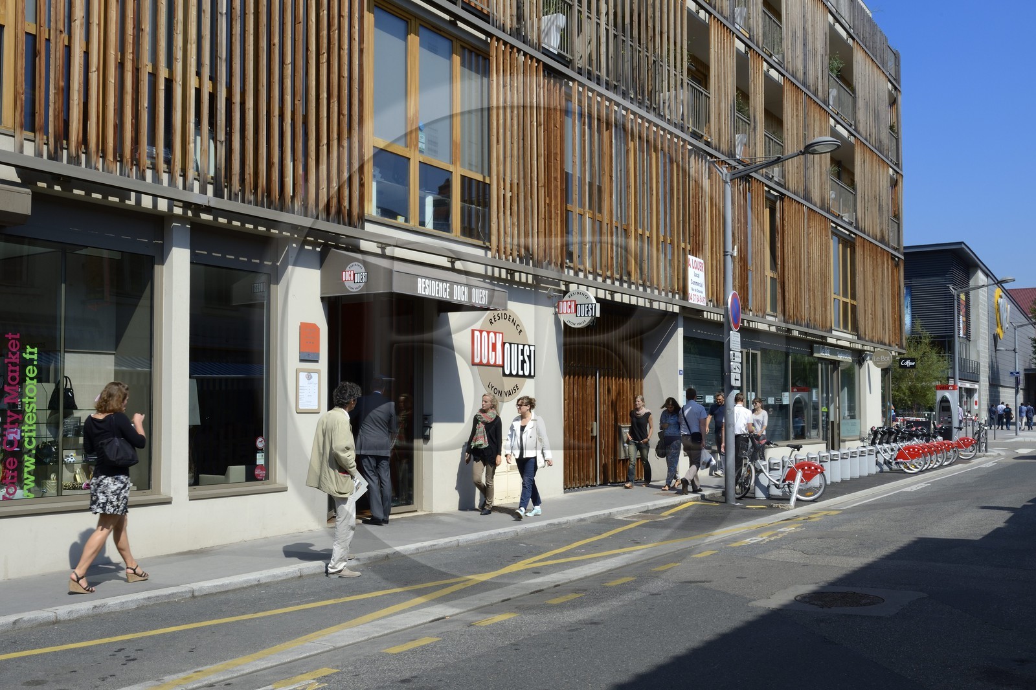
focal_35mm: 31
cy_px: 345
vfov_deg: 42.3
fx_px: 892
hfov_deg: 60.3
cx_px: 518
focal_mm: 31
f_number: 18
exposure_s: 1/100
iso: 200
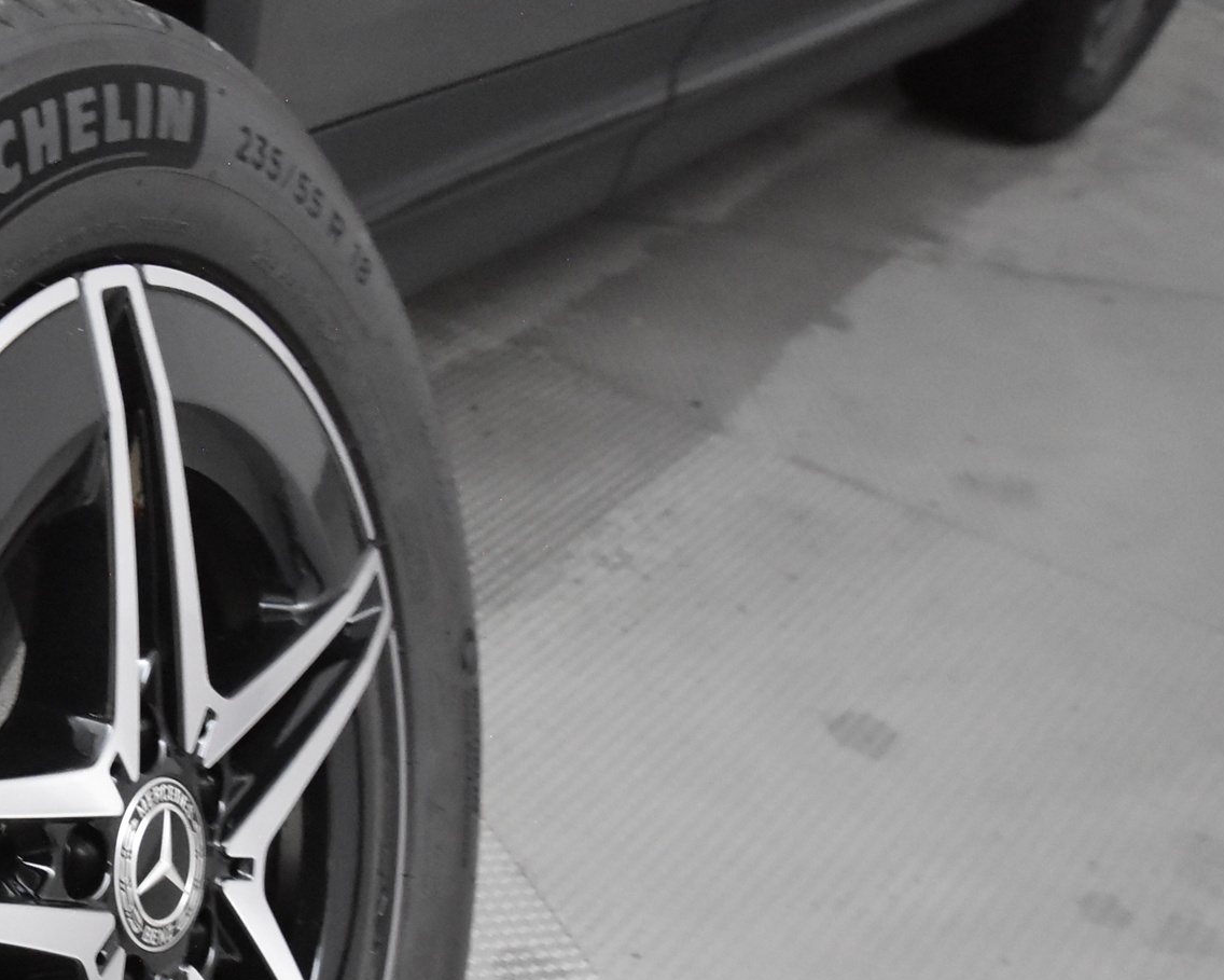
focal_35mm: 62
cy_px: 875
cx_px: -102
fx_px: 2246
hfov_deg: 28.0
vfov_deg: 23.9
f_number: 5.6
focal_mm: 20
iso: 5000
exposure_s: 1/60
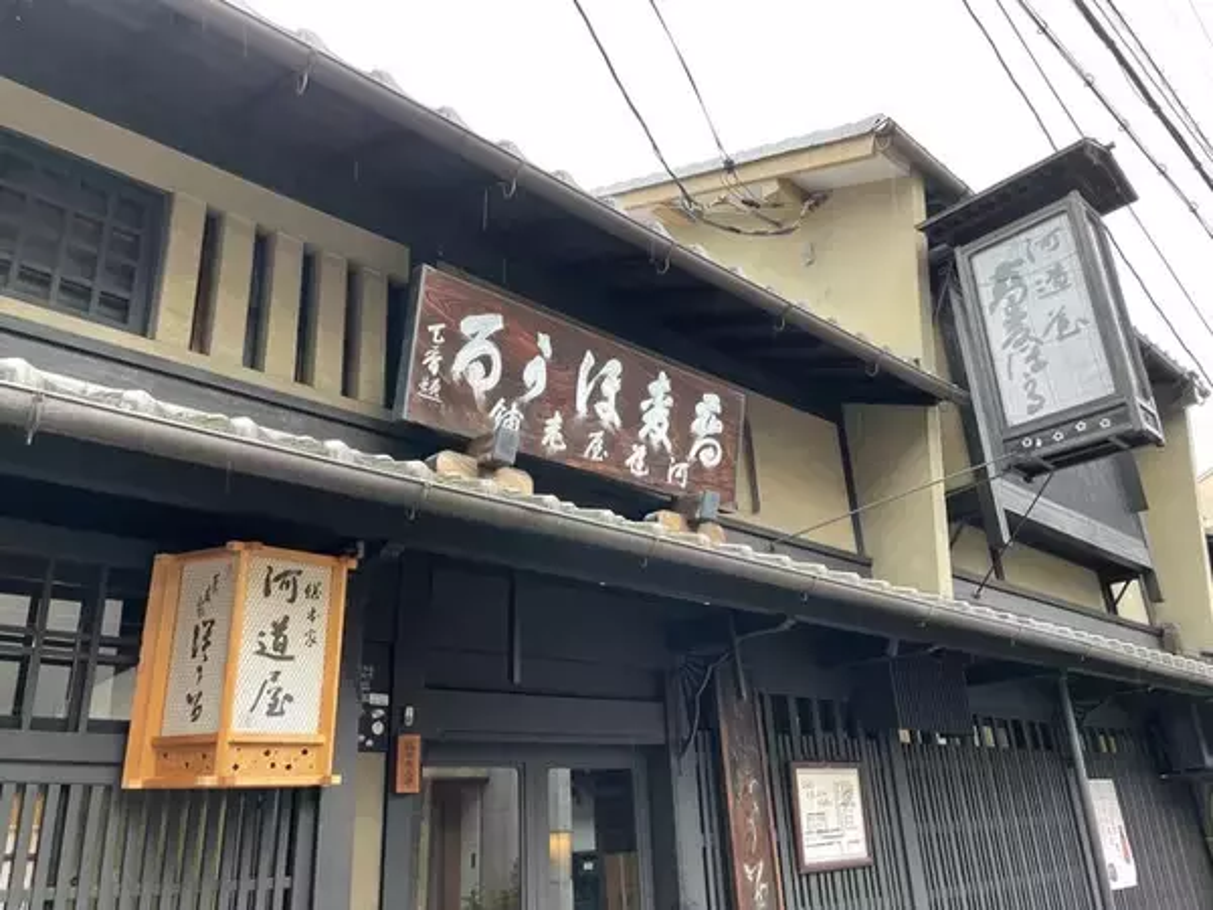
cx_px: 606
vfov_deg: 53.1
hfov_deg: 67.3
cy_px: 455
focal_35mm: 26
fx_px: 911
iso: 40
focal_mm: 4.2
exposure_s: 1/121
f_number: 1.6
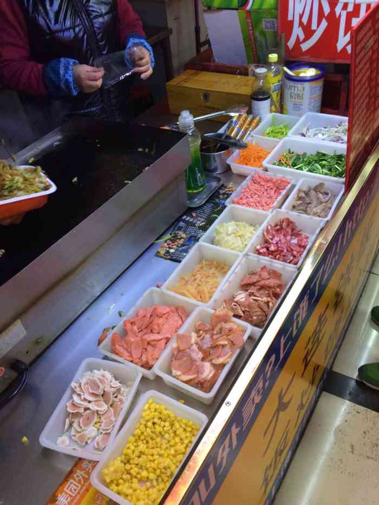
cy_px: 252
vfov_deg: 61.7
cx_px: 190
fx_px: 423
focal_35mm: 29
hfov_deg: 48.2
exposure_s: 1/33
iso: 160
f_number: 2.2
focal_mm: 4.15
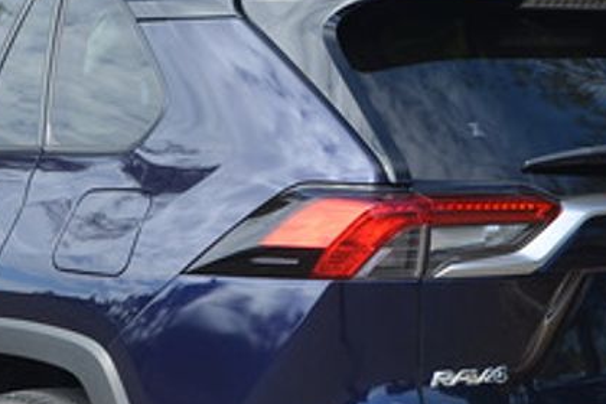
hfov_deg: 14.9
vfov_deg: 10.0
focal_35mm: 137
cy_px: 280
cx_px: 130
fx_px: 2306
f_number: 8
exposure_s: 1/250
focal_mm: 32
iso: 200
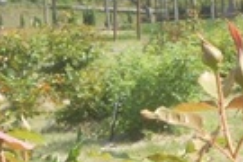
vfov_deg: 6.3
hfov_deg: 9.4
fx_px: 1471
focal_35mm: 218
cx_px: 248
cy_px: -26
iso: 80
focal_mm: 11.3
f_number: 5.6
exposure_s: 1/160
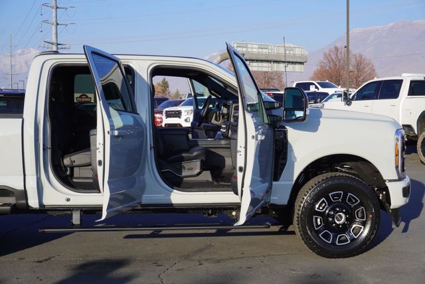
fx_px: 585
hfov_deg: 39.9
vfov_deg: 27.3
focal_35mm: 50
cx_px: 212
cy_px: 142
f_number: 10
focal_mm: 33
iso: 100
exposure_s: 1/125
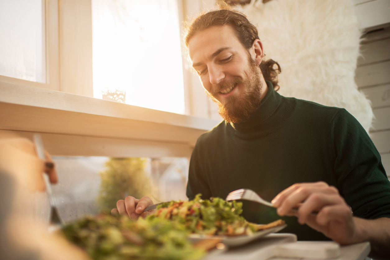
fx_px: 379
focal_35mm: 35
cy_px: 130
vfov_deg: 37.9
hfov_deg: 54.4
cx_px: 195
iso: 64
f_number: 1.8
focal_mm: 35
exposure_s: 1/250
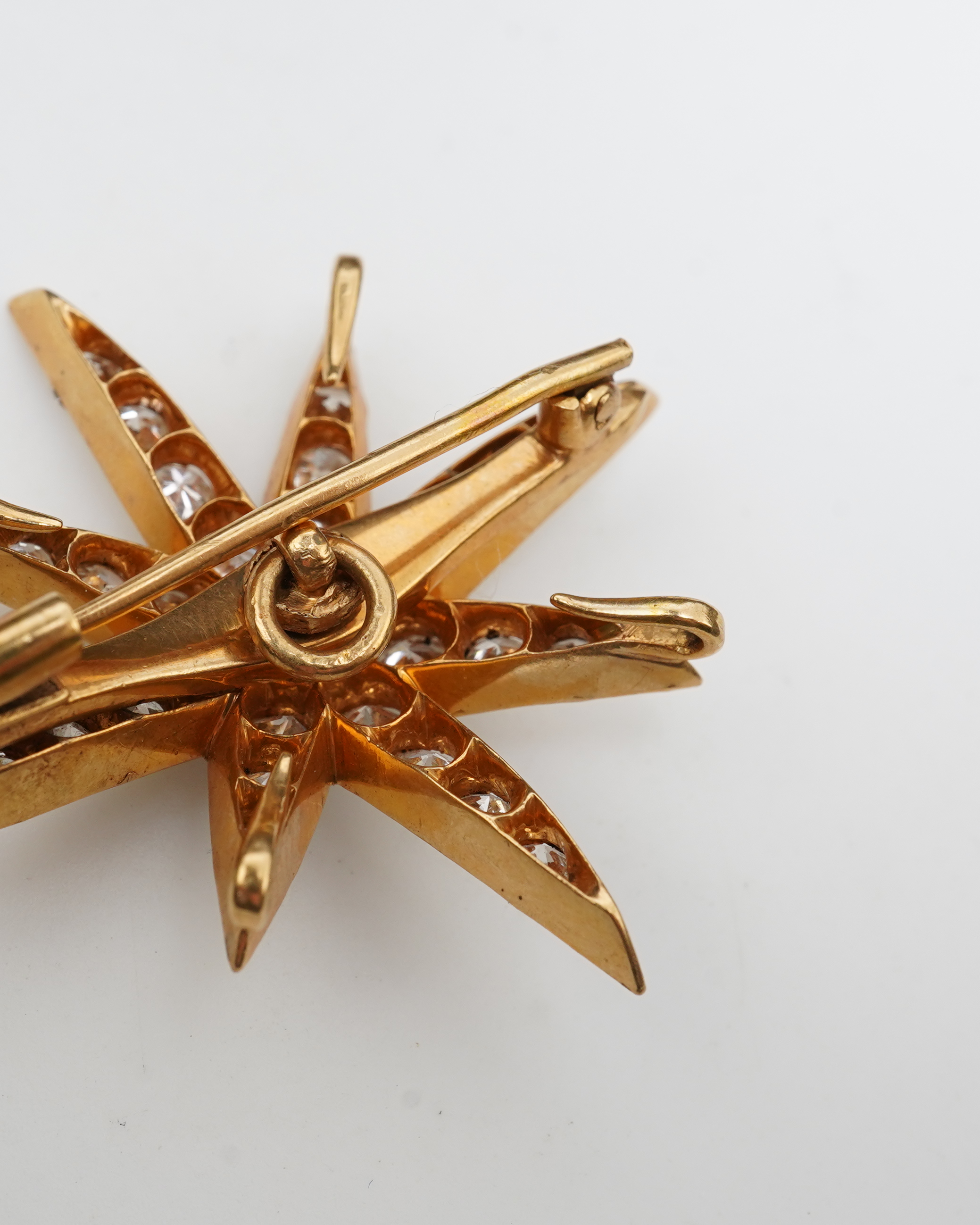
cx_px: 379
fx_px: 2320
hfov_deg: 23.8
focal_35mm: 64
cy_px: 609
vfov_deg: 29.6
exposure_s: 1/125
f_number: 20
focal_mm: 30
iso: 640
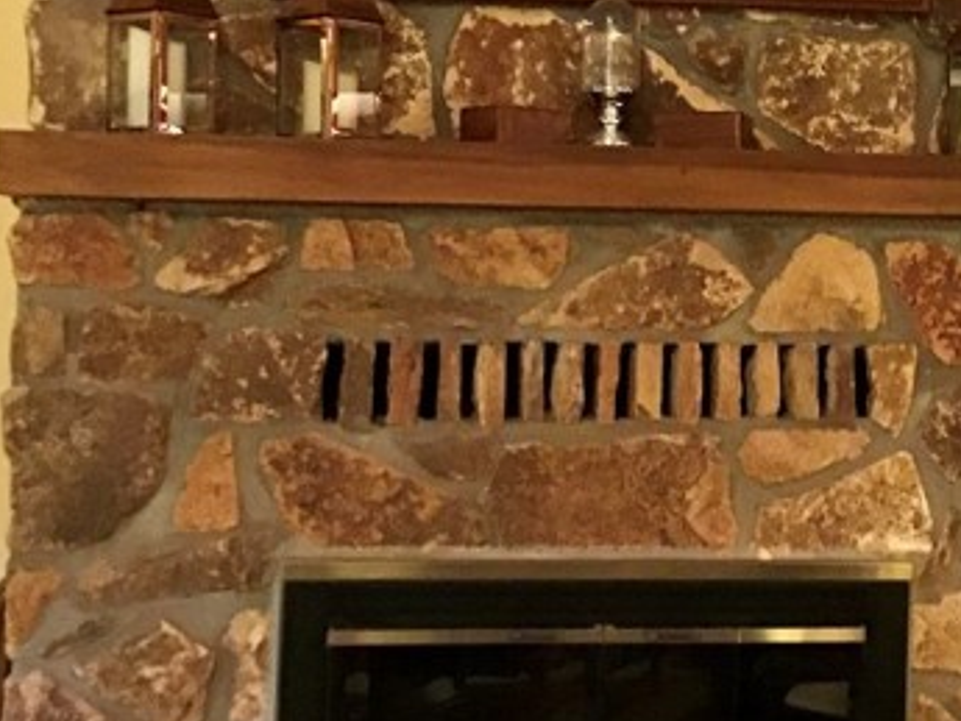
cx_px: 632
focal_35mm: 69
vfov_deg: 21.2
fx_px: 1916
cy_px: 220
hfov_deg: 28.0
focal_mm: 3.3
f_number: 2.4
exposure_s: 1/15
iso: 640
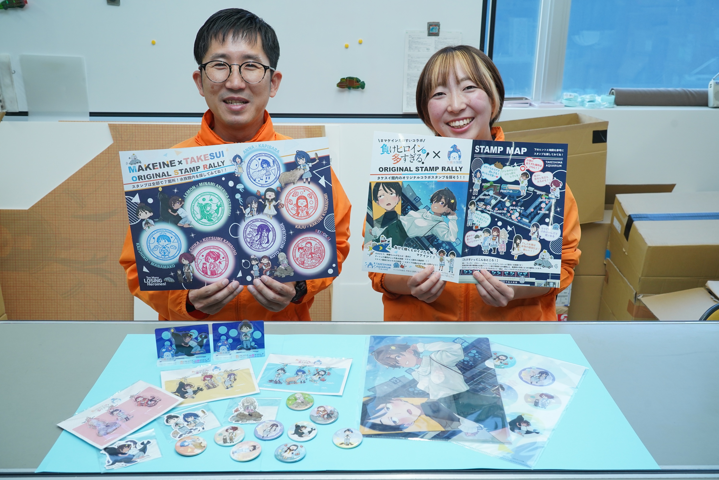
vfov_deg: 40.0
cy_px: 240
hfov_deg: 57.2
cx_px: 360
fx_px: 659
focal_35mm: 33
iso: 1000
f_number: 8
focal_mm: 33
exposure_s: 1/125
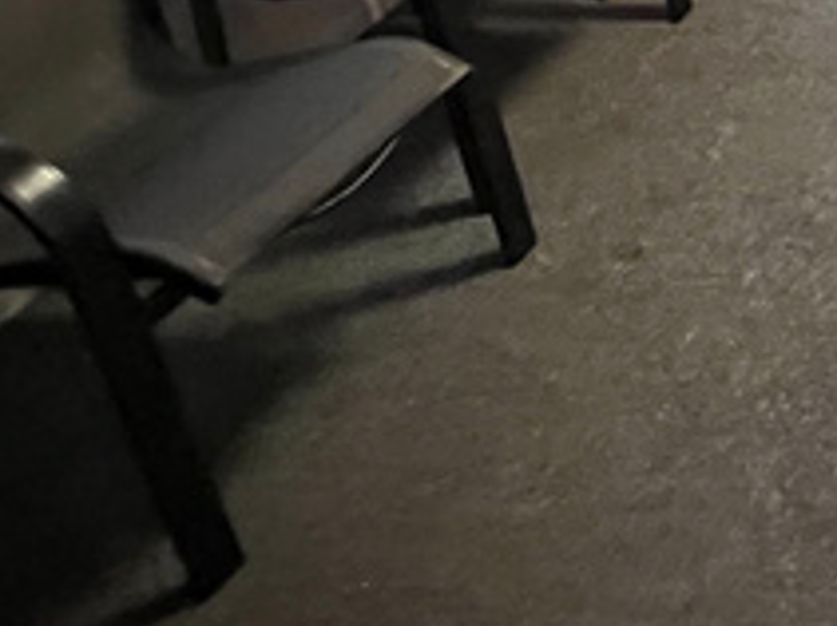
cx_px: 1301
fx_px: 1522
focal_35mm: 63
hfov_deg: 23.6
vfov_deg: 20.5
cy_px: -265
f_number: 1.8
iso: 1000
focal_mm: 1.57
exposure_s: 1/40
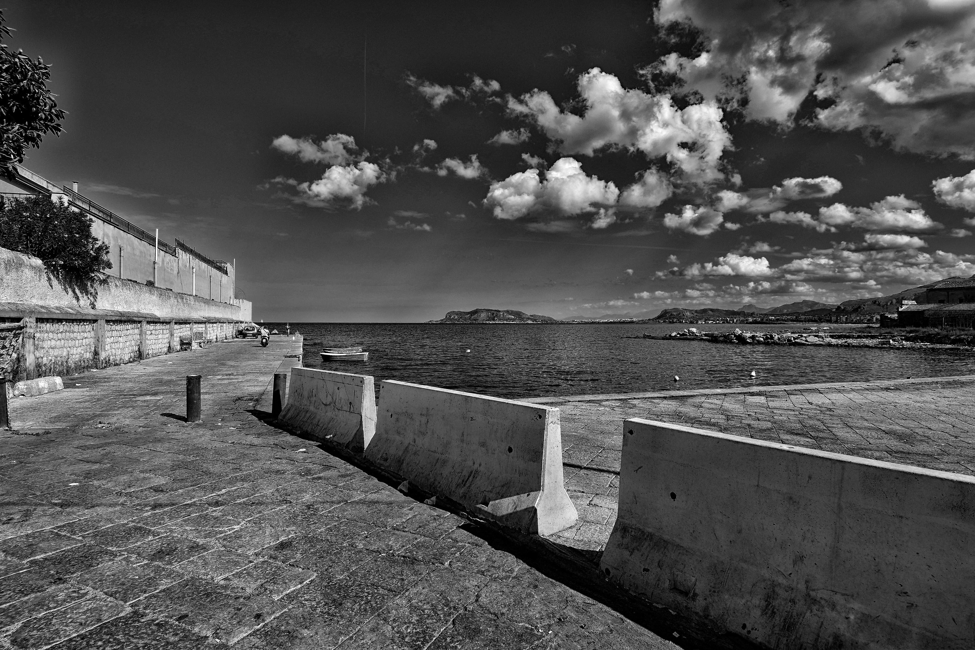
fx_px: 487
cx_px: 488
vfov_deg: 67.4
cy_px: 325
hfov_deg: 90.0
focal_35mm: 18
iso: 200
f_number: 8
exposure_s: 1/1000
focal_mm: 12
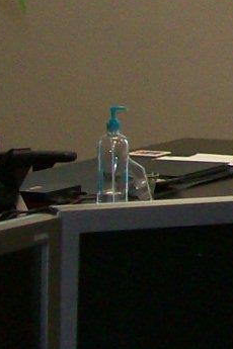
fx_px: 2107
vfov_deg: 9.3
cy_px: -87
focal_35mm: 217
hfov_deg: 5.9
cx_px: 686
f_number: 3
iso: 140
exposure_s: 1/95.2
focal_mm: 7.6
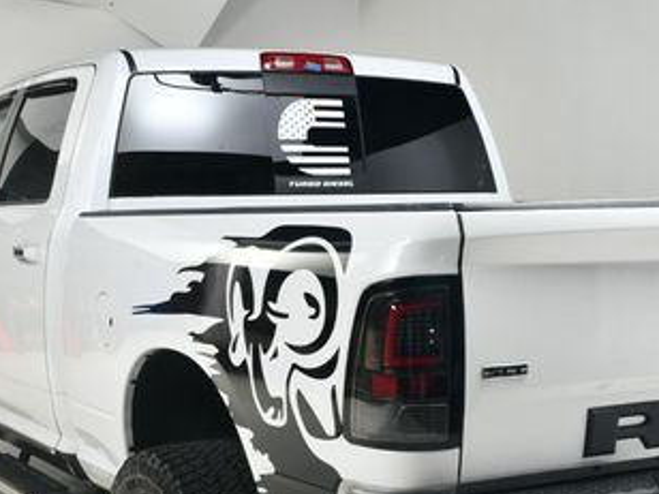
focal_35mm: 72
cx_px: 389
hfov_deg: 27.0
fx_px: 1371
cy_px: 383
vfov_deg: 20.3
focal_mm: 24
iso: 100
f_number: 11
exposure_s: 1/160
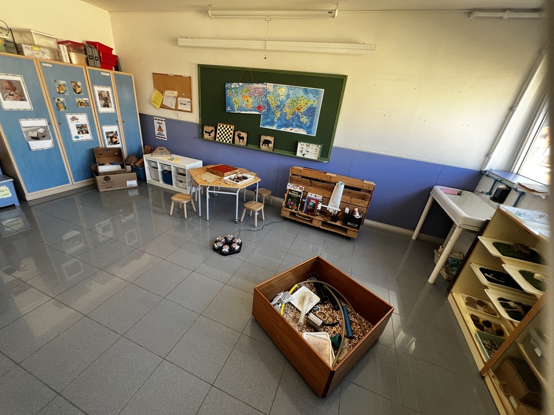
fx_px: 208
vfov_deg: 89.9
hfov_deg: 106.2
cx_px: 277
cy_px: 208
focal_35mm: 13
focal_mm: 1.57
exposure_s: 1/99
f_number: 1.8
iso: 200
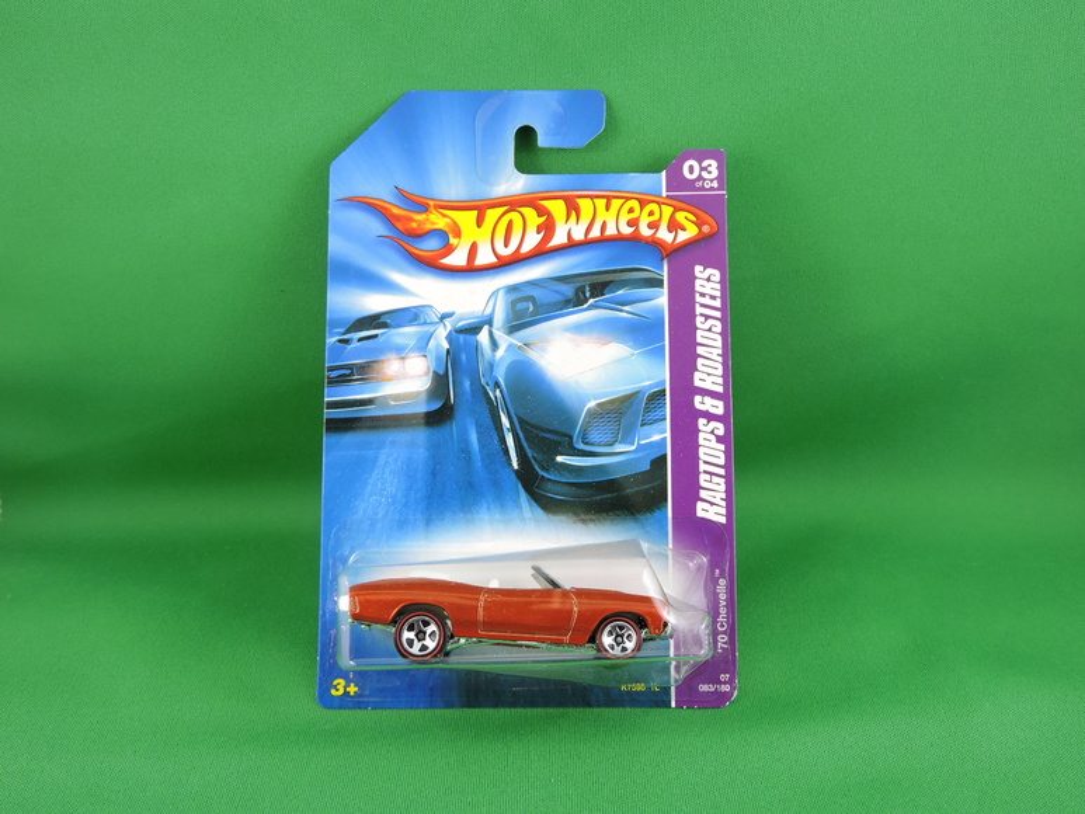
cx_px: 542
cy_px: 407
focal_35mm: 30
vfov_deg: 46.8
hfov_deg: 60.0
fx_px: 940
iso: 110
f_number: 3.5
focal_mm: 5.4
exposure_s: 1/30
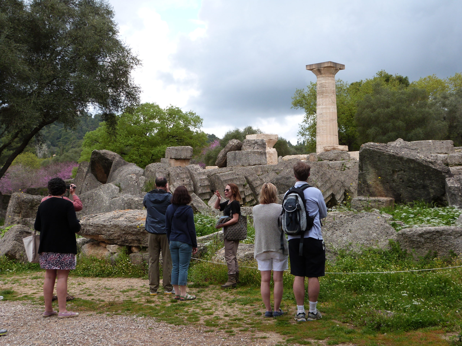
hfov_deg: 38.2
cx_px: 231
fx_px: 667
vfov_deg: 29.1
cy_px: 173
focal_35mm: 50
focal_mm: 9
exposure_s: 1/200
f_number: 4
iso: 100
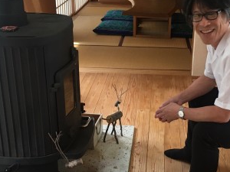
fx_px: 385
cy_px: 89
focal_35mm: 58
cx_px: 153
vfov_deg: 25.2
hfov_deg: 33.0
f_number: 2.2
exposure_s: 1/30
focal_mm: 4.15
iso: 40
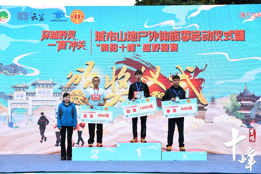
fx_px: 370
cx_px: 130
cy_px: 87
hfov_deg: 38.9
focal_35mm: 51
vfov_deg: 26.5
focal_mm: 34
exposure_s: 1/400
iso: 400
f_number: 4.5
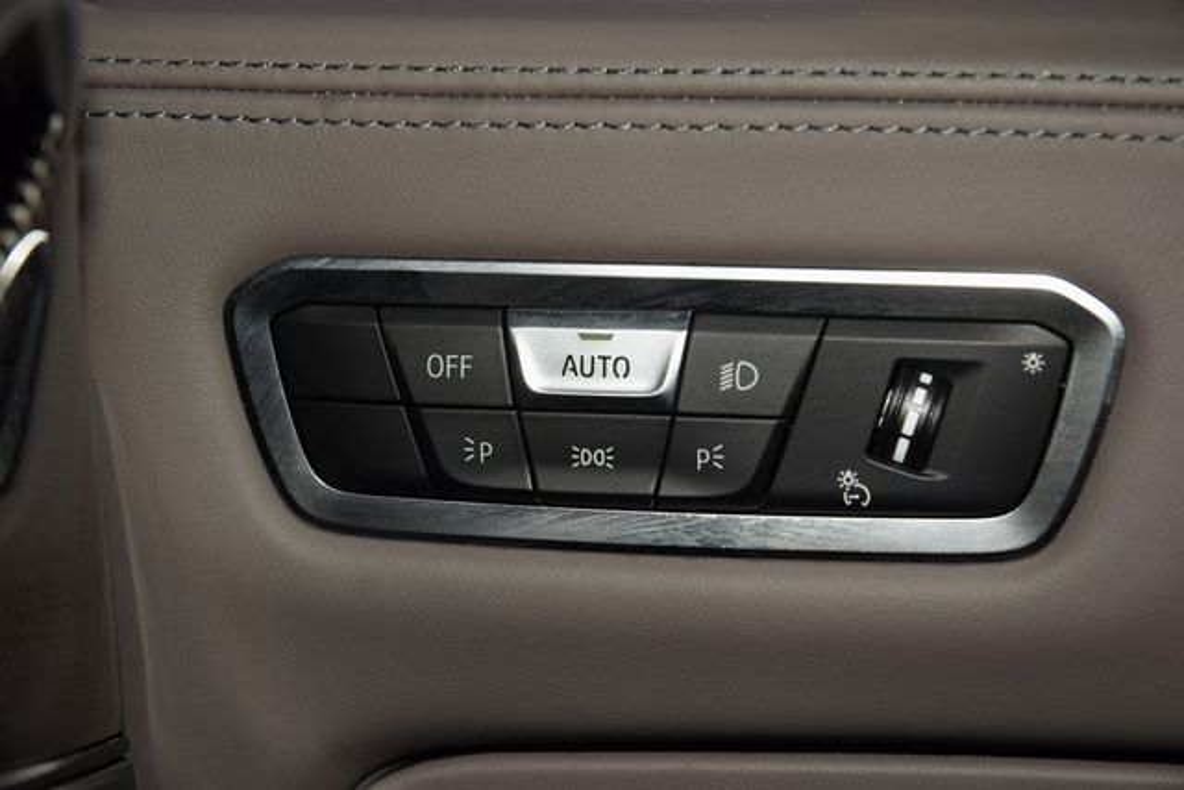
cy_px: 395
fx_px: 3454
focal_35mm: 105
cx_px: 592
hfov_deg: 19.5
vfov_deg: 13.0
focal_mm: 70
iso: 100
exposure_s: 1/125
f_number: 8
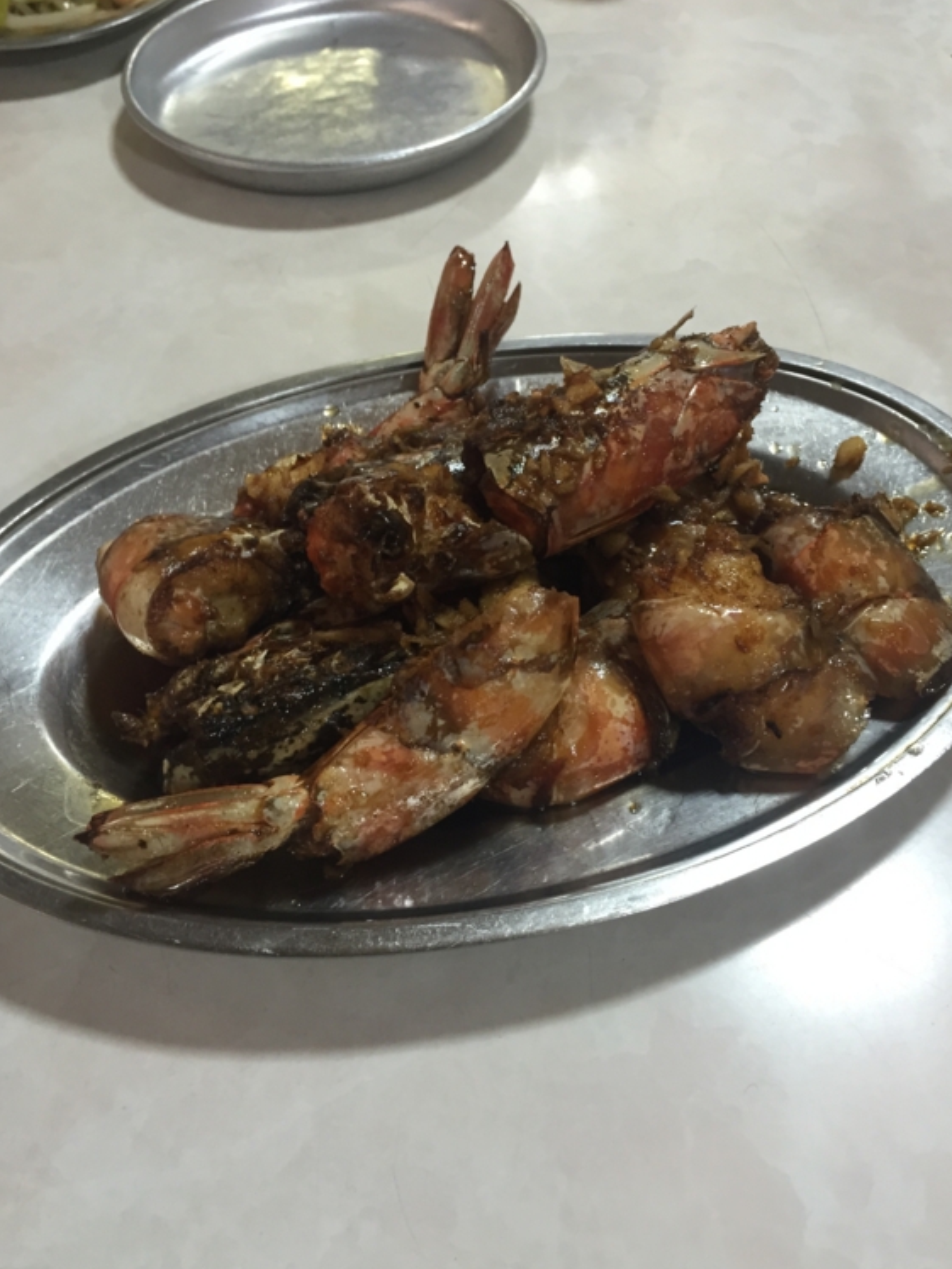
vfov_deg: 58.3
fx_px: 1137
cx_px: 479
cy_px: 626
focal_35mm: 31
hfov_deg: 45.4
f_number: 2.2
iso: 125
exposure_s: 1/33
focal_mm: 4.15
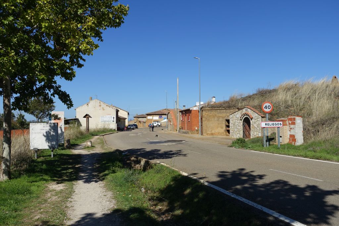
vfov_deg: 40.0
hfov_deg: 57.2
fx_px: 311
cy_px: 113
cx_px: 170
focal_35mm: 33
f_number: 5.6
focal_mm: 12.06
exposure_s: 1/100
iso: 125
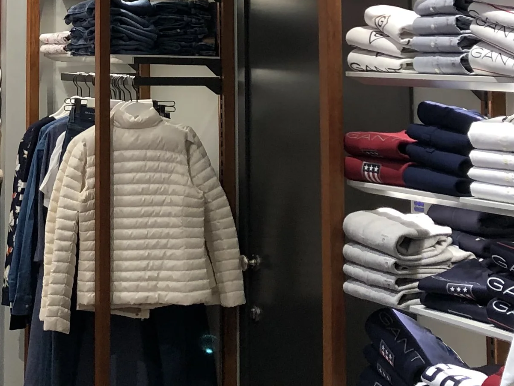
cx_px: -56
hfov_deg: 19.9
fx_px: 1396
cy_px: -81
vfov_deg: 15.2
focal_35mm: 94
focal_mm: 4
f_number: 1.8
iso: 25
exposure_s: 1/33
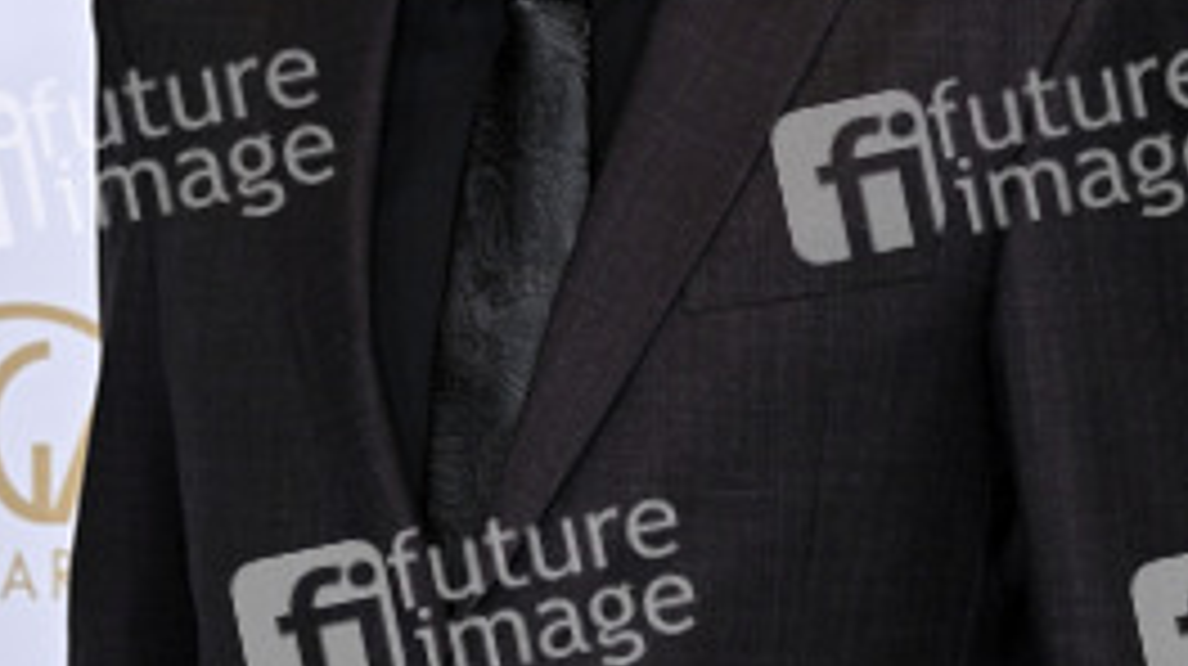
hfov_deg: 12.5
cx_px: 594
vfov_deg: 7.0
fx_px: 5445
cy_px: -68
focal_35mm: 173
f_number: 5.6
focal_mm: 73
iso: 2000
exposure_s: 1/320
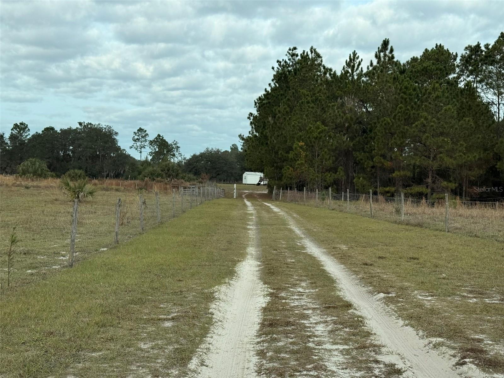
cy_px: 189
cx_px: 252
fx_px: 699
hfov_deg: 39.7
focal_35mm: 48
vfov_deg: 30.3
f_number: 1.78
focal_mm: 6.76
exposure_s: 1/3891
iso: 80
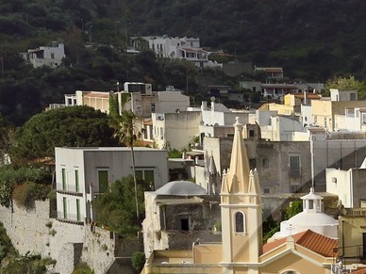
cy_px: 459
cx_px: 517
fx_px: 2305
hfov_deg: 8.9
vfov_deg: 6.7
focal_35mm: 218
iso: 200
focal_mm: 55
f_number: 16
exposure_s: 1/250
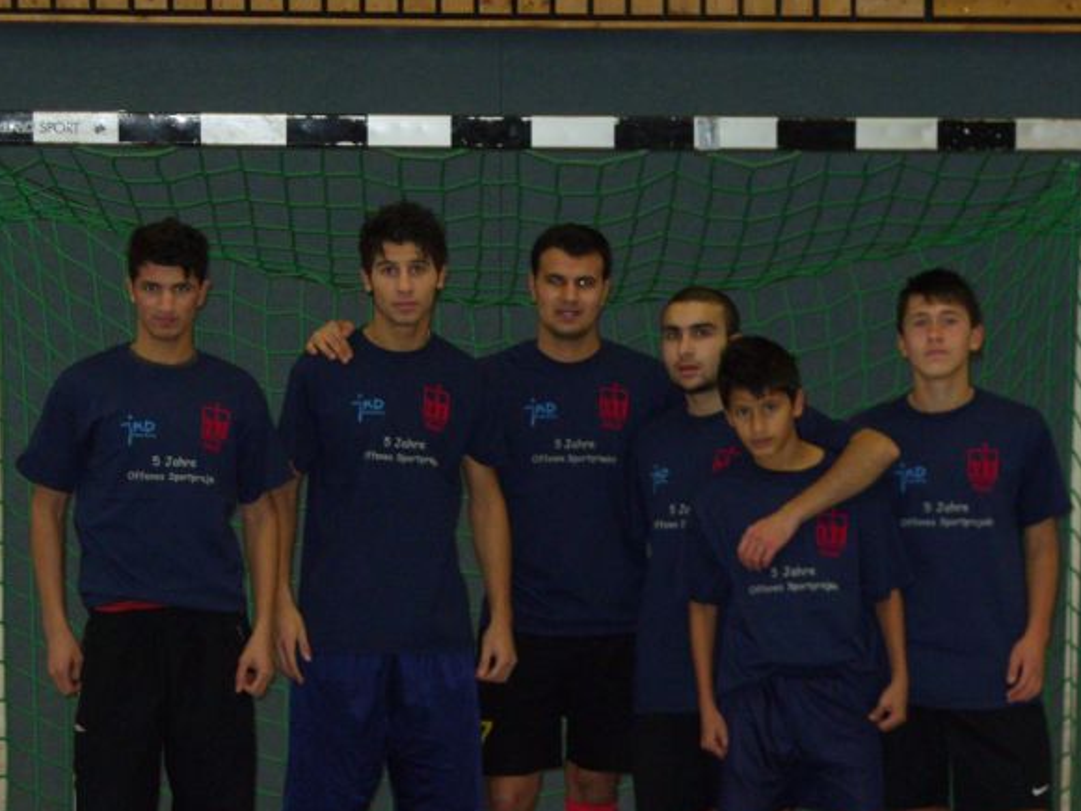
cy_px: 551
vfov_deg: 11.0
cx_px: 534
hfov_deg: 14.6
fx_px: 4217
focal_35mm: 135
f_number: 3.5
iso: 400
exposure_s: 1/148
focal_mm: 16.4
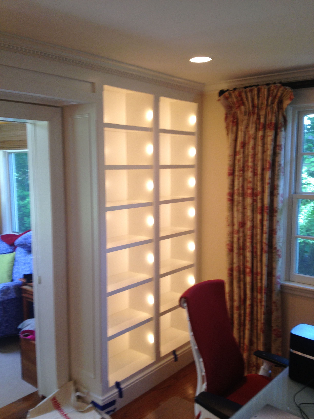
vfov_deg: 52.6
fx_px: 423
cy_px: 210
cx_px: 157
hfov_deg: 40.7
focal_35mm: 35
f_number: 2.4
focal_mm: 4.28
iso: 50
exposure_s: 1/20
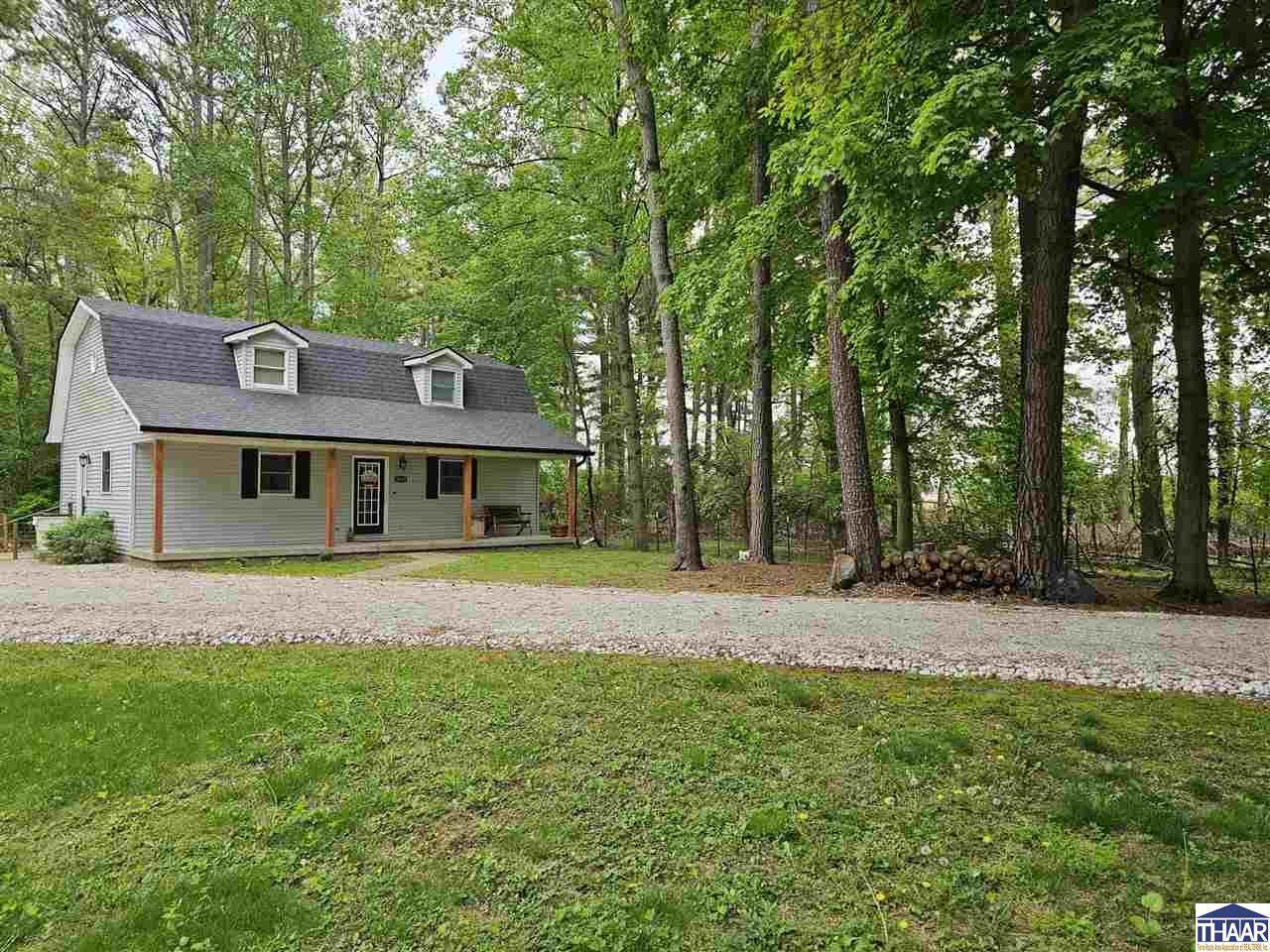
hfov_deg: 73.9
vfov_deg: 58.9
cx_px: 635
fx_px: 844
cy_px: 476
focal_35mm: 23
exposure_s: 1/164
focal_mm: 6.3
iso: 10
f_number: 1.7
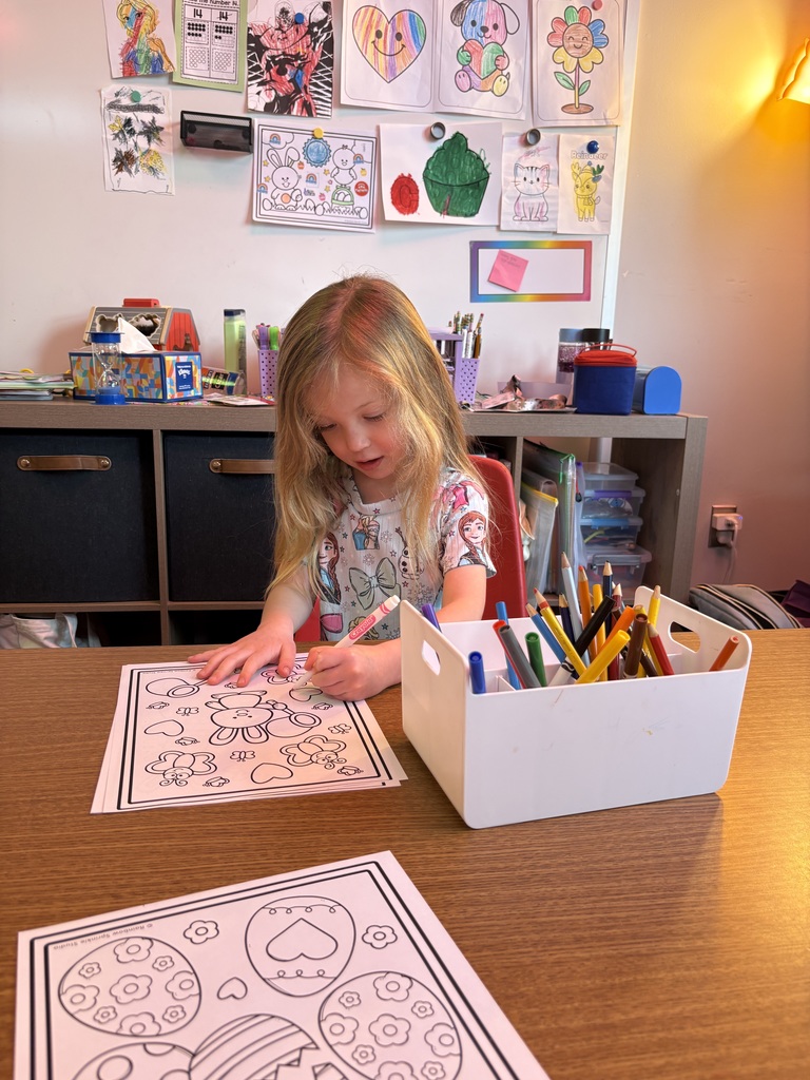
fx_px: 811
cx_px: 405
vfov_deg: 67.3
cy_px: 540
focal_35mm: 26
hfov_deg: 53.1
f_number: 1.6
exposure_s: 1/60
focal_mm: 5.96
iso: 100
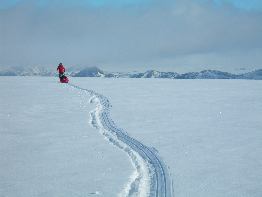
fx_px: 863
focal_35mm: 114
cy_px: 98
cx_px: 131
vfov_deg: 13.0
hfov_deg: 17.3
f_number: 8.2
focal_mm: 23.4
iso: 50
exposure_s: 1/318
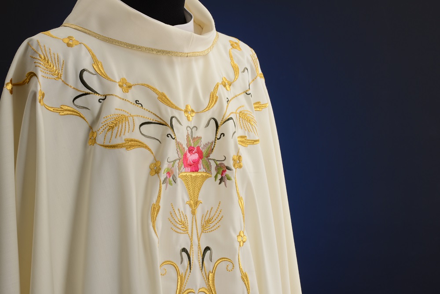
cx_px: 220
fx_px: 1283
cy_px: 147
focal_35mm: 105
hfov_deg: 19.5
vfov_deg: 13.0
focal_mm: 105
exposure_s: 1/125
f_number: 18
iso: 100
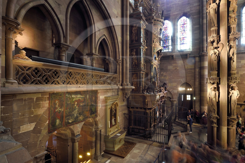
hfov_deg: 90.0
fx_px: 122
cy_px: 82
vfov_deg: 67.4
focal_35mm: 18
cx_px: 122
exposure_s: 3
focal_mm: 18
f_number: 11
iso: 200
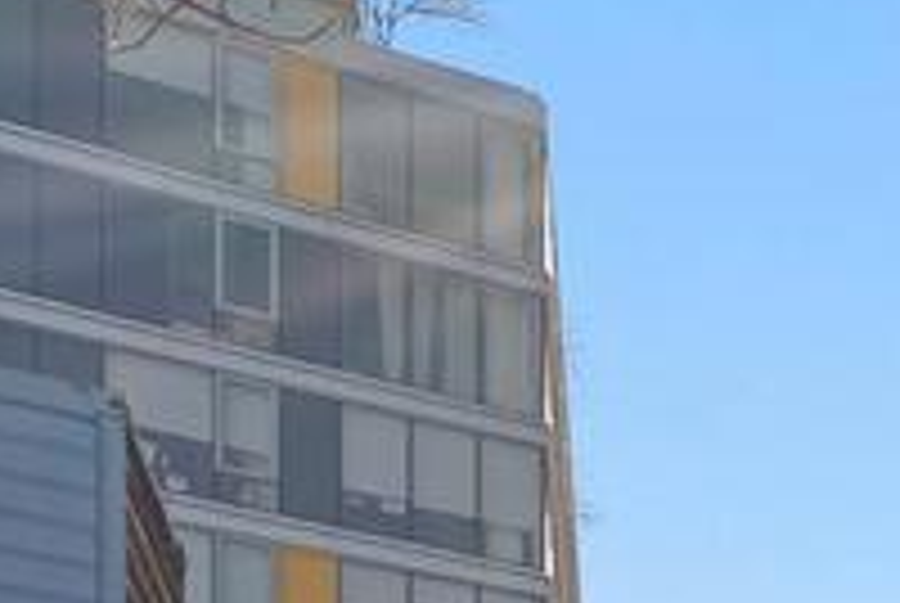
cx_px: 2070
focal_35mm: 115
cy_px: -277
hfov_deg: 13.6
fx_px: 2879
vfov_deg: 11.5
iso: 320
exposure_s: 1/250
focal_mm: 16
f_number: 8
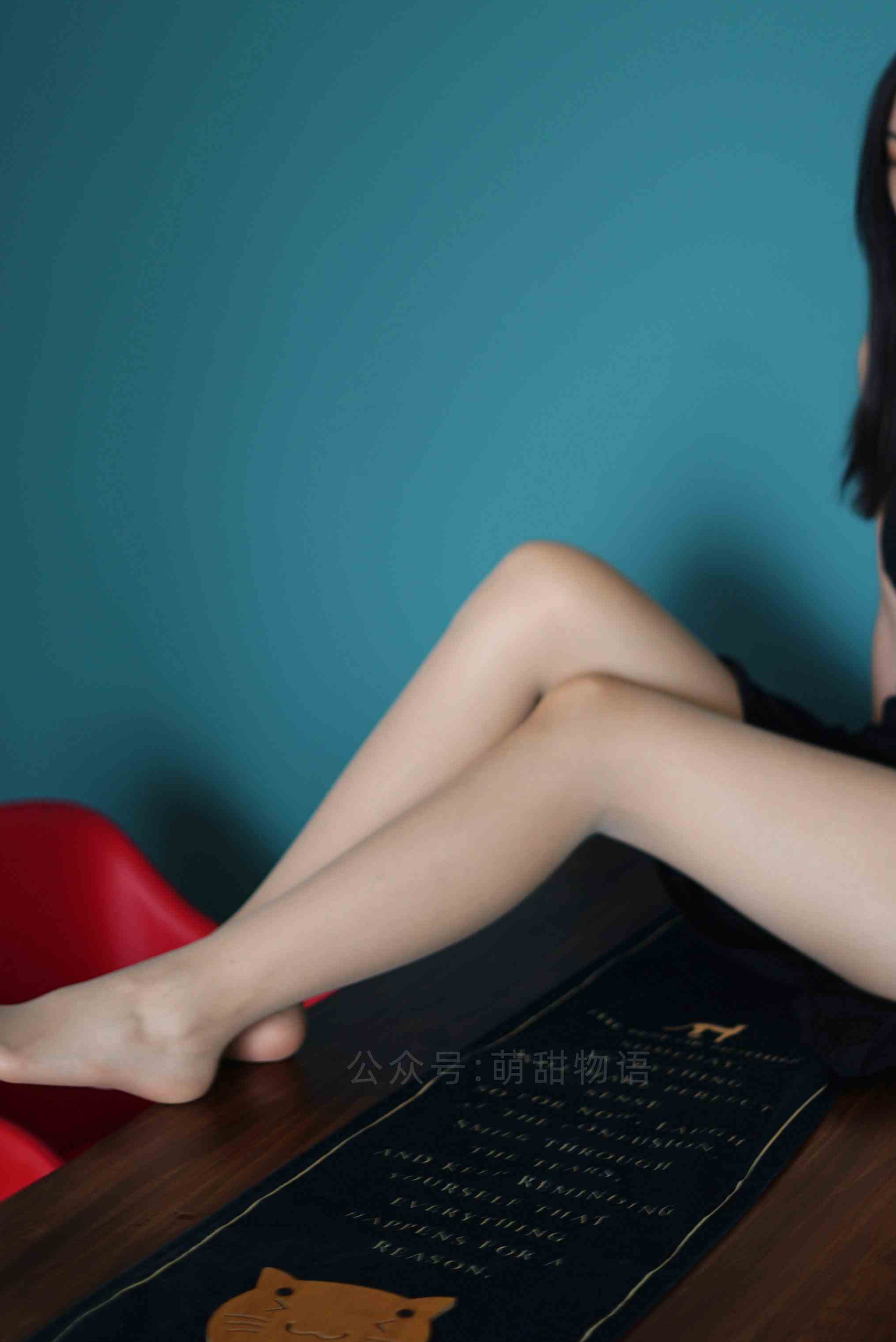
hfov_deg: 19.5
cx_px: 513
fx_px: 2610
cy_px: 554
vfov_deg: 28.8
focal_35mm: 70
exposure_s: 1/10
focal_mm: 50
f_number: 1.8
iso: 64
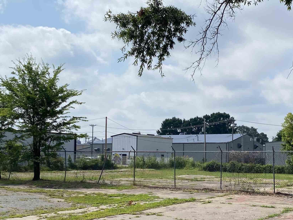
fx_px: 415
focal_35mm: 49
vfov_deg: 29.6
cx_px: 183
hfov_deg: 38.7
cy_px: 132
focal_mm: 4.25
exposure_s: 1/5747
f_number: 1.8
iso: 32
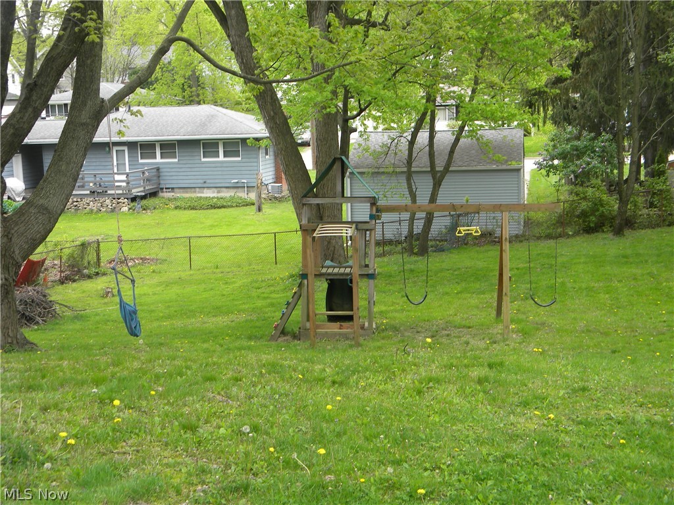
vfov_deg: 30.9
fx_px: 915
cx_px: 337
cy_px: 252
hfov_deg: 40.4
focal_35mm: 47
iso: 80
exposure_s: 1/121
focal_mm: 8.6
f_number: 3.9
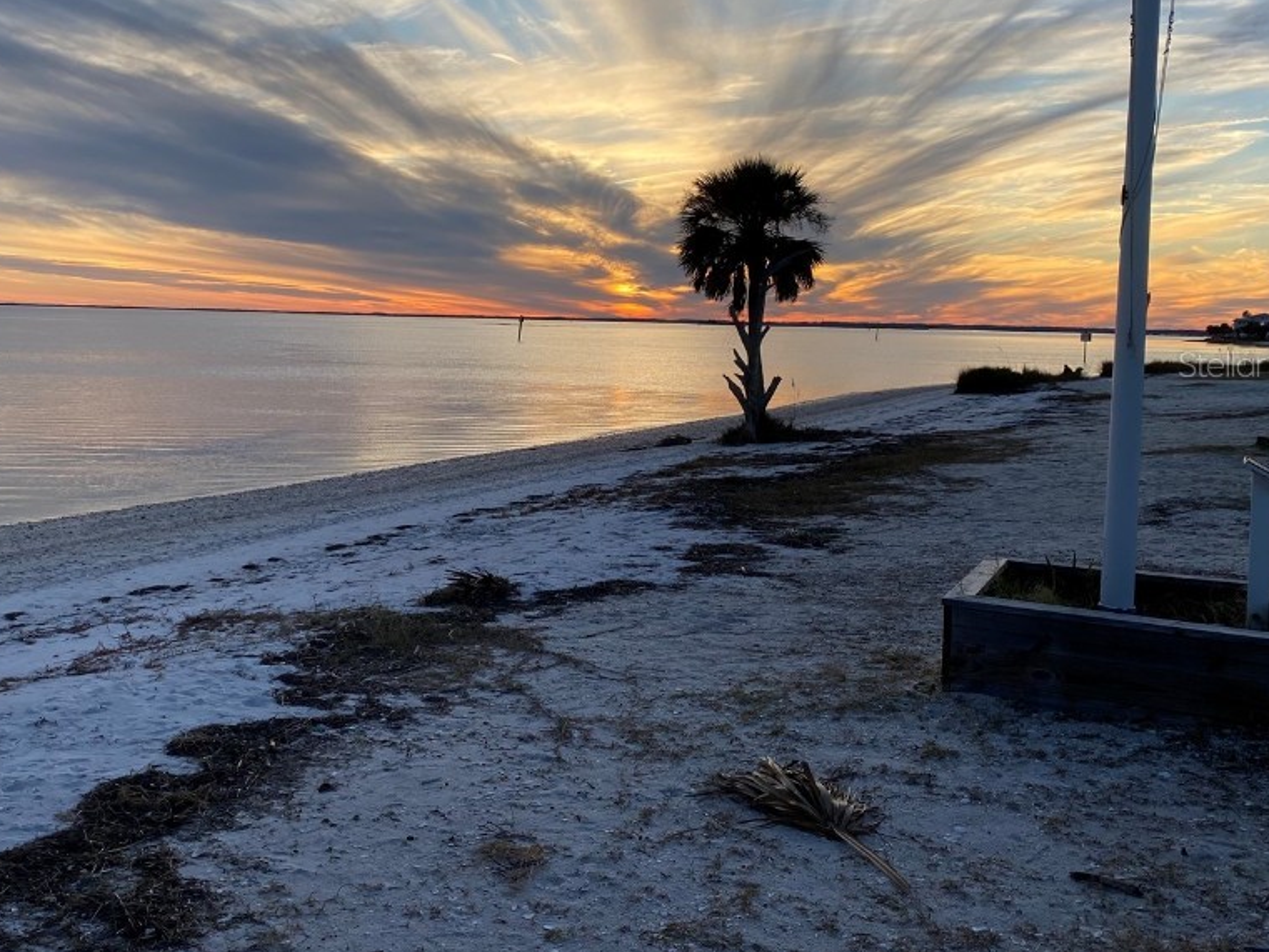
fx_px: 1283
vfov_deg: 40.5
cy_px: 363
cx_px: 482
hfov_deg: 52.1
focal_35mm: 35
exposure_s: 1/793
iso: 32
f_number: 1.8
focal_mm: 4.25
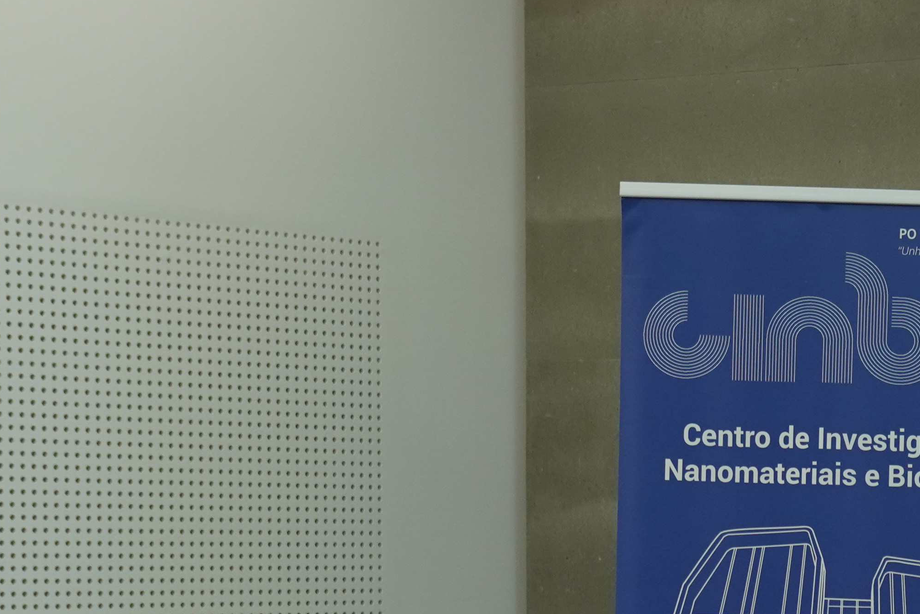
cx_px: 1460
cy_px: 785
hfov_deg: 13.7
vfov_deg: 9.7
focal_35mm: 139
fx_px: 3553
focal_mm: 35
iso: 800
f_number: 4
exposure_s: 1/80
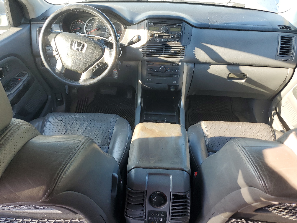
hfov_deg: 67.3
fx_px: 223
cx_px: 148
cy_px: 112
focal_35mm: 26
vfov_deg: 53.1
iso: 50
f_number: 1.5
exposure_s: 1/137
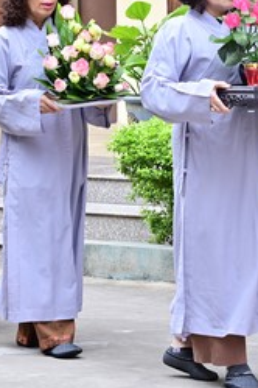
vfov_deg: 9.2
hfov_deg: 6.2
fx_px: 2386
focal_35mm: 222
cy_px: 58
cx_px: 190
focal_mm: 85
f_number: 6.3
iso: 200
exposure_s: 1/100
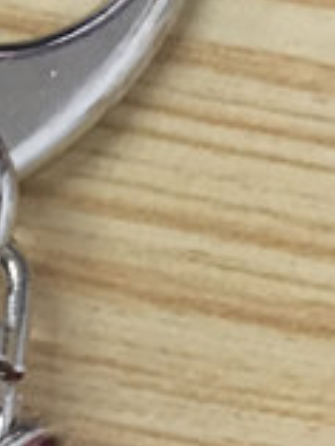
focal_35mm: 148
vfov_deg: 13.1
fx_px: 1907
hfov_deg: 9.9
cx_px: -85
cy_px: 477
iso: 100
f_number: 2.2
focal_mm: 4.15
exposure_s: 1/10
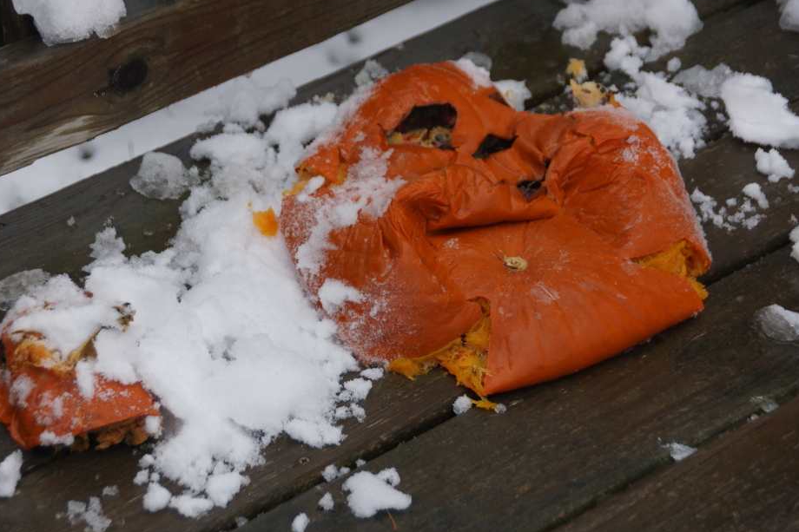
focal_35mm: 139
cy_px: 261
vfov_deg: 9.9
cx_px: 381
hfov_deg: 14.8
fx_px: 3074
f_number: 5.6
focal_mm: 85
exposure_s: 1/160
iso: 400
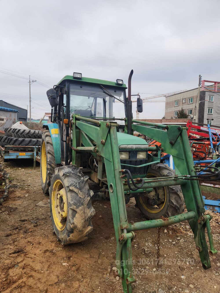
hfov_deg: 58.9
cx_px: 110
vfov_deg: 73.9
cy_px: 146
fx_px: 195
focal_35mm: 23
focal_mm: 5.4
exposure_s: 1/832
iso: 20
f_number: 1.8
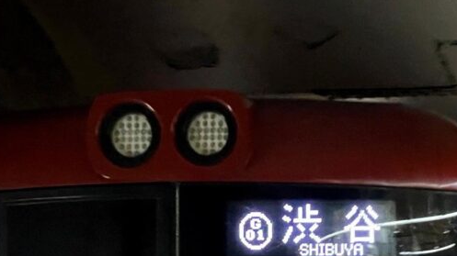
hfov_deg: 12.4
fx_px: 2095
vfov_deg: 6.9
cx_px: 210
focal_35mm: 173
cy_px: 349
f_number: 2.8
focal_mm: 9
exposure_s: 1/50
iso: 320
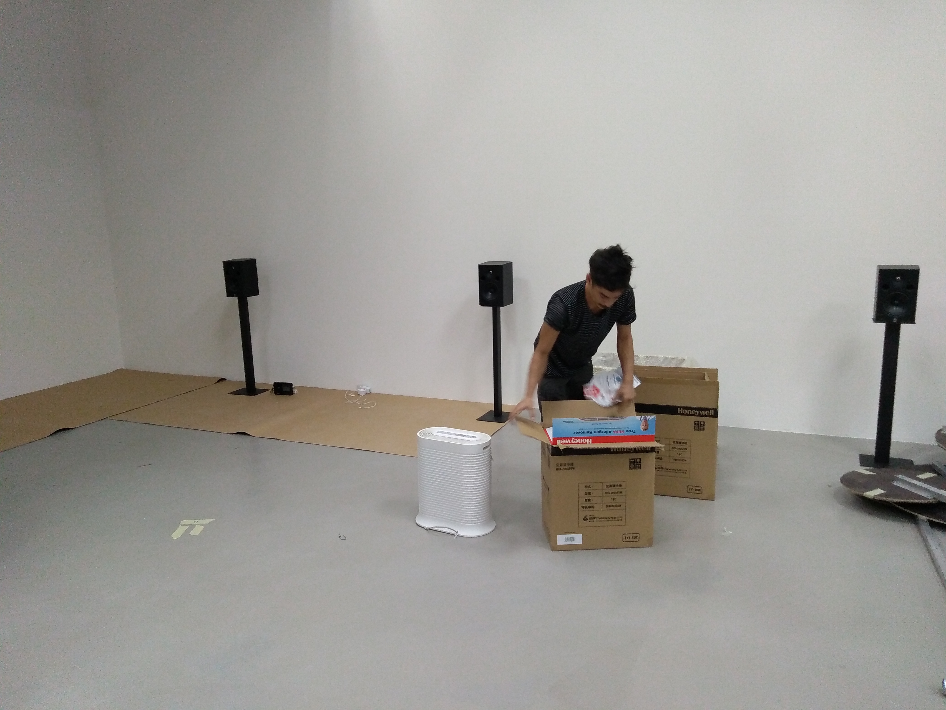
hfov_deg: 67.3
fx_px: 711
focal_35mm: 26
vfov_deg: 53.1
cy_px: 355
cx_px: 473
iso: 476
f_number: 2.2
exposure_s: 1/20
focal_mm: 3.46
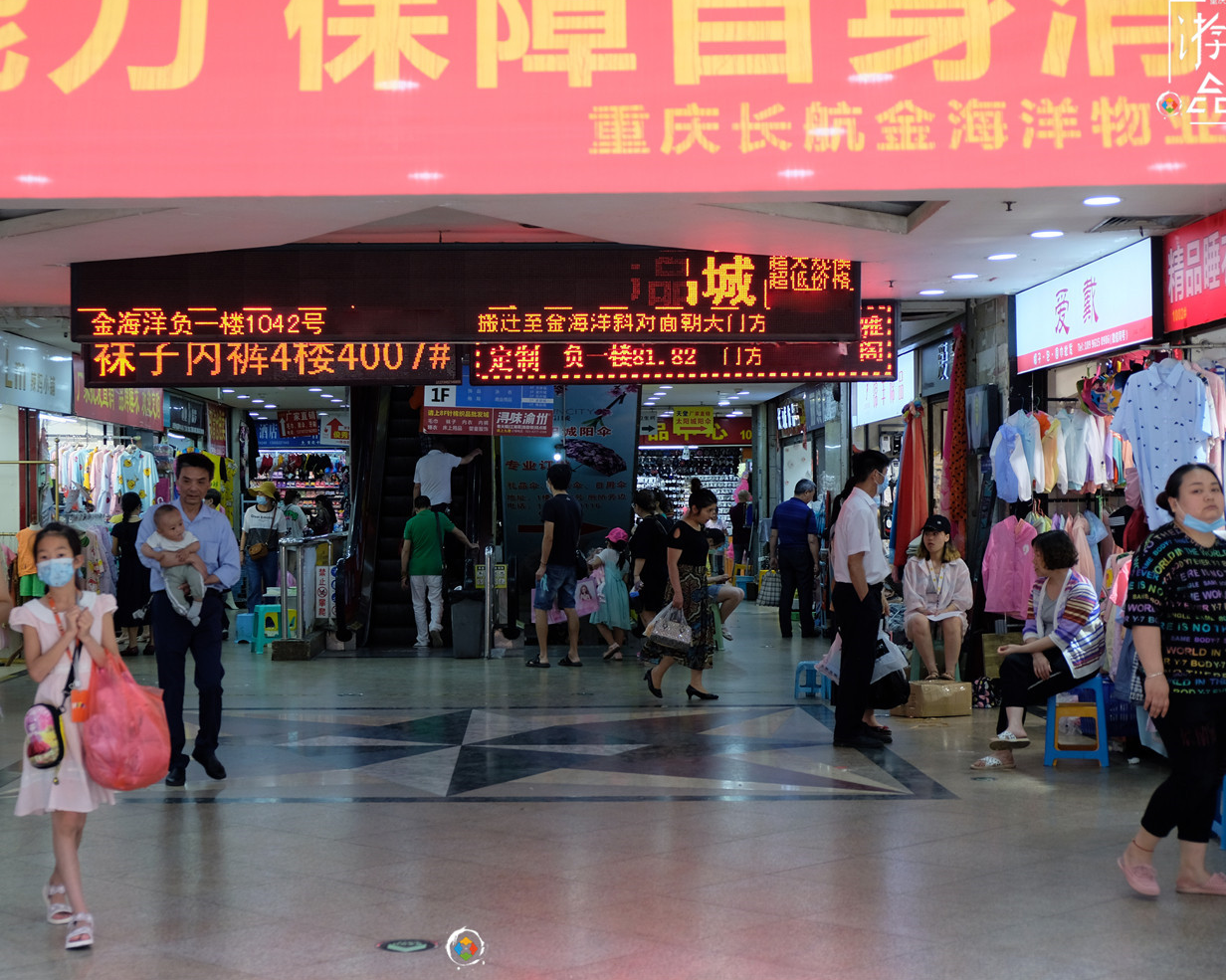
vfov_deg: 27.1
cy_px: 484
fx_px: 2031
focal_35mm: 56
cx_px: 508
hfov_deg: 33.5
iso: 500
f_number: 3.6
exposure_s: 1/125
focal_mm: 32.9
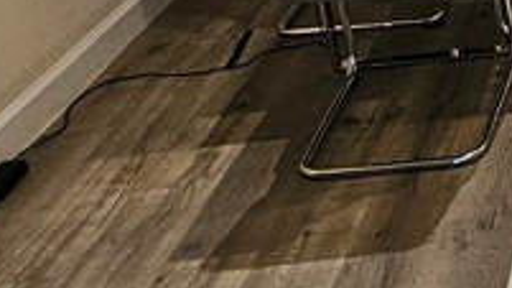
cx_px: 861
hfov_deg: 21.7
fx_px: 977
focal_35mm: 72
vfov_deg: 15.8
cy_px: -97
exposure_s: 1/60
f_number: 2.2
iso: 250
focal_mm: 2.2
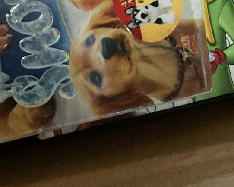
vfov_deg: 18.8
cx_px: -42
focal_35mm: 79
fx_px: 547
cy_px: -7
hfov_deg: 22.4
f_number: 1.8
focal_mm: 3
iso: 500
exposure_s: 1/30
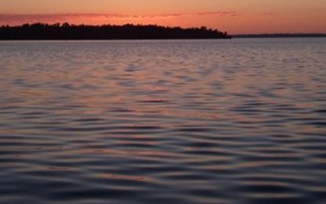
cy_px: 16
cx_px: 176
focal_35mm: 77
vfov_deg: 16.7
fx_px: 685
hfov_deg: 26.8
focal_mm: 6.3
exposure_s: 1/180
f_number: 2.8
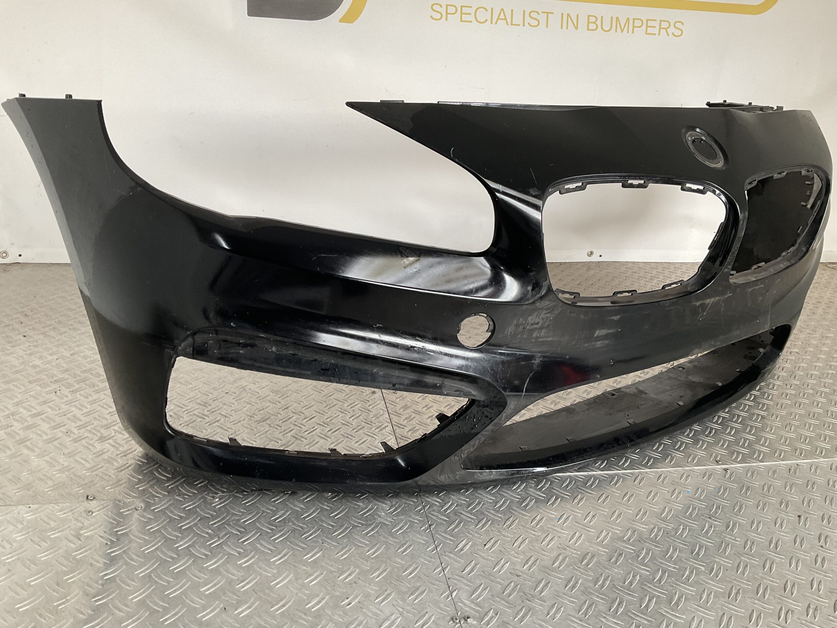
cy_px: 314
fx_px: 701
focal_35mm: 29
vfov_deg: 48.2
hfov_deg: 61.7
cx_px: 418
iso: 40
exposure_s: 1/50
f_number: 1.8
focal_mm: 3
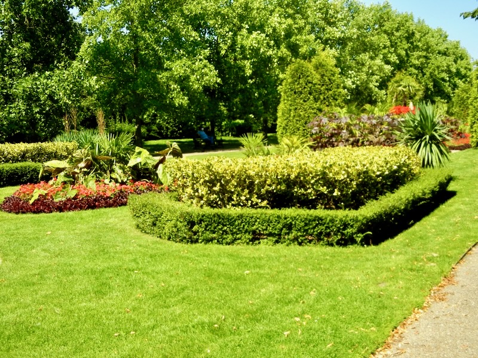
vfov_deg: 28.0
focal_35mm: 52
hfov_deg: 36.8
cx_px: 239
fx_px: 718
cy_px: 179
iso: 160
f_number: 3.9
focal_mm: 9.3
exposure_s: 1/581
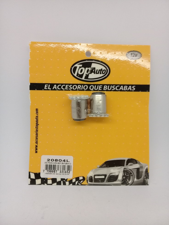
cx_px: 84
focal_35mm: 31
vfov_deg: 58.4
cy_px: 112
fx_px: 202
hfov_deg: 45.4
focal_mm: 3.3
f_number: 2.2
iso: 80
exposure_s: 1/100
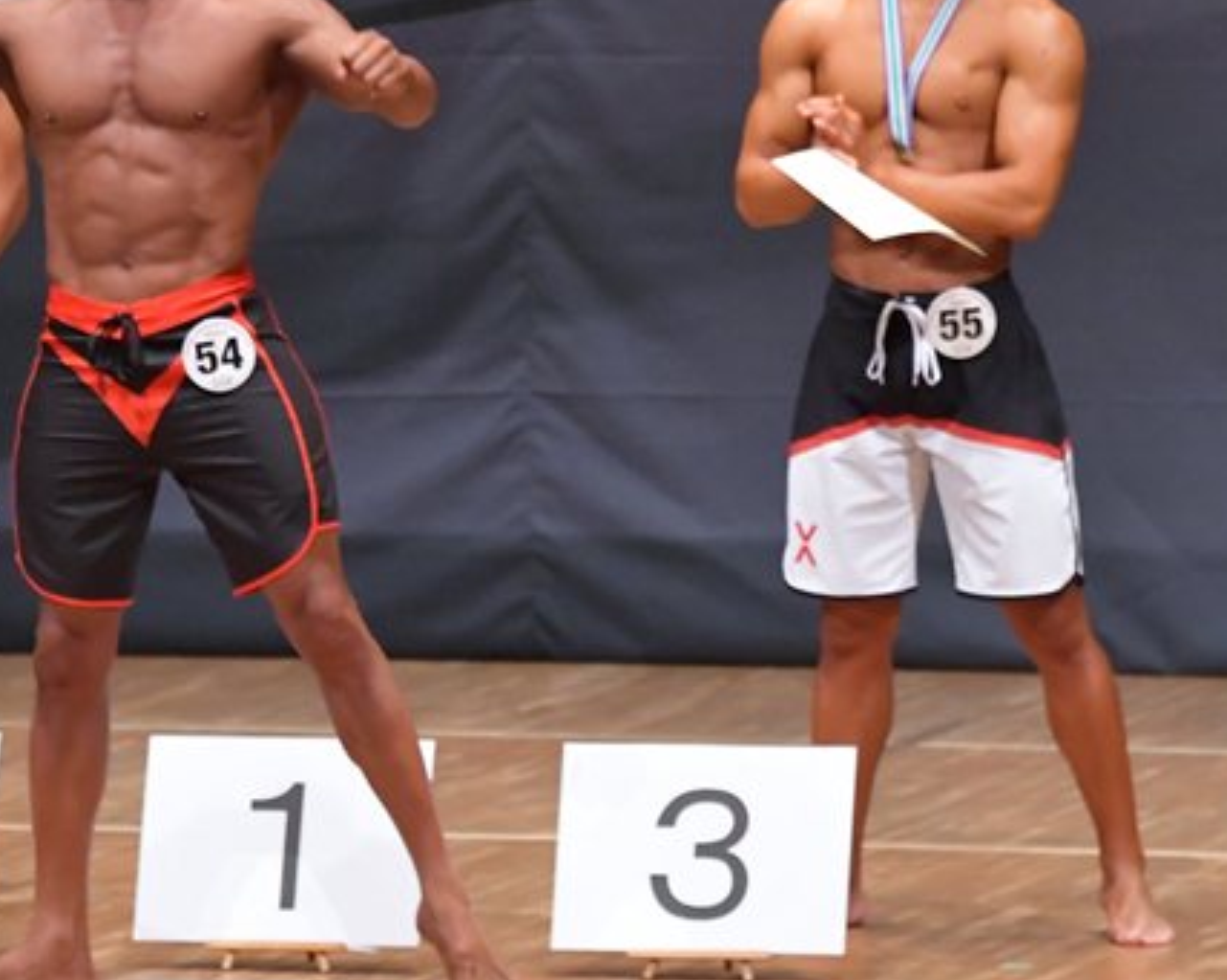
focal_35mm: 460
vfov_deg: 3.4
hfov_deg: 4.2
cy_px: 348
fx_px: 16693
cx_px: 220
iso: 8000
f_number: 5.6
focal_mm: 180
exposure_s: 1/400
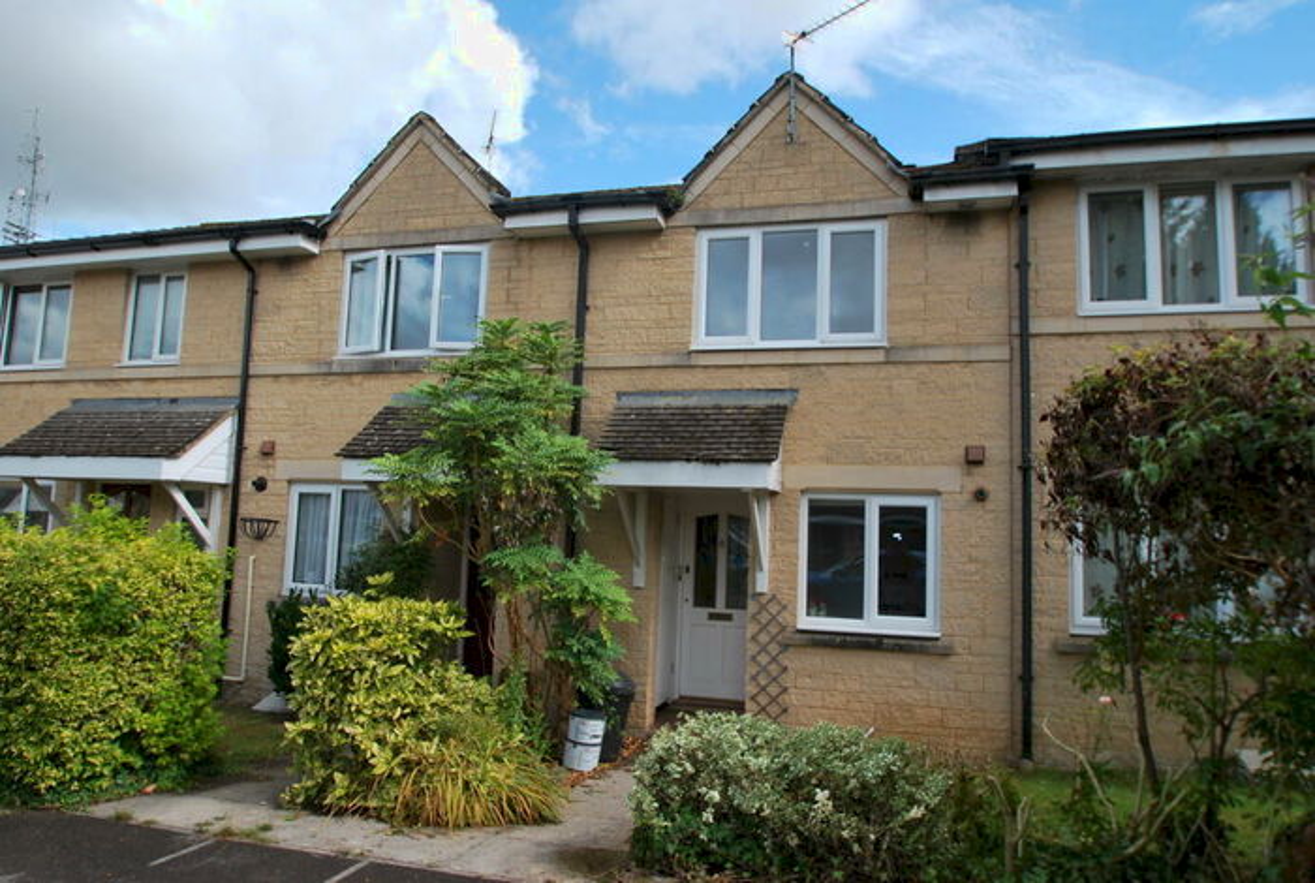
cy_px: 442
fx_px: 824
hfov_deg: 77.2
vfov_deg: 56.4
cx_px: 658
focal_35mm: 22
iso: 100
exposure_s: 1/200
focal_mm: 15
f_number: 7.1
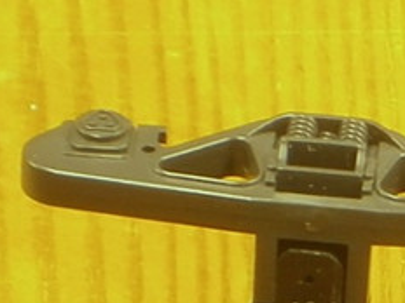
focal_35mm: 464
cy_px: 669
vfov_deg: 3.2
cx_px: 687
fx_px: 5429
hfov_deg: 4.2
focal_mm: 17.8
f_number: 5.4
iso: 160
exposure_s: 1/2
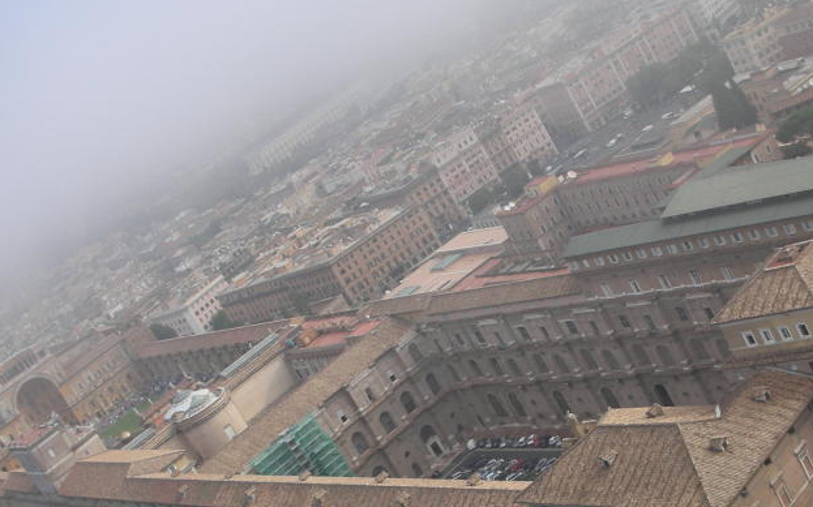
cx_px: 484
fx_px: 1351
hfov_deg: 33.4
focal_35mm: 61
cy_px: 382
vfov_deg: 21.1
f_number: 3
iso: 50
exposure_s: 1/290
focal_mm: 5.8
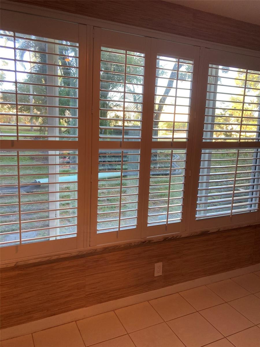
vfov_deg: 63.4
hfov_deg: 49.7
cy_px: 174
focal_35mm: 28
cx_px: 130
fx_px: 280
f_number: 1.8
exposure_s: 1/60
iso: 64
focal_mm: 3.99
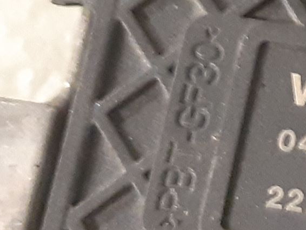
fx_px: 831
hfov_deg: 17.7
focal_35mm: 94
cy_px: -18
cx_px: 510
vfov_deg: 15.4
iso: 400
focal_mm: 3.93
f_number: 1.7
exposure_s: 1/24
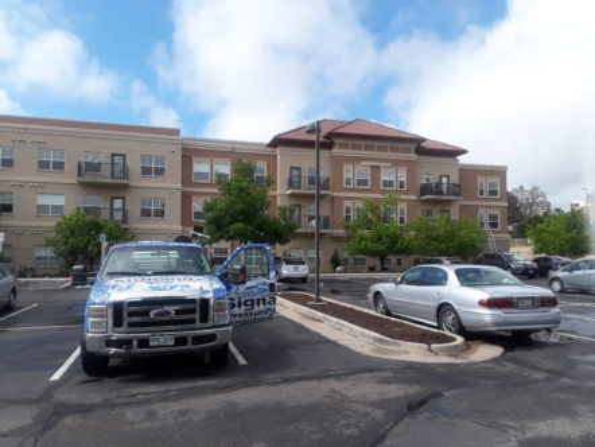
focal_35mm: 28
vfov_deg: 49.8
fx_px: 482
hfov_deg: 63.4
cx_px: 298
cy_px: 224
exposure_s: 1/1263
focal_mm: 2.9
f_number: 1.9
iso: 40
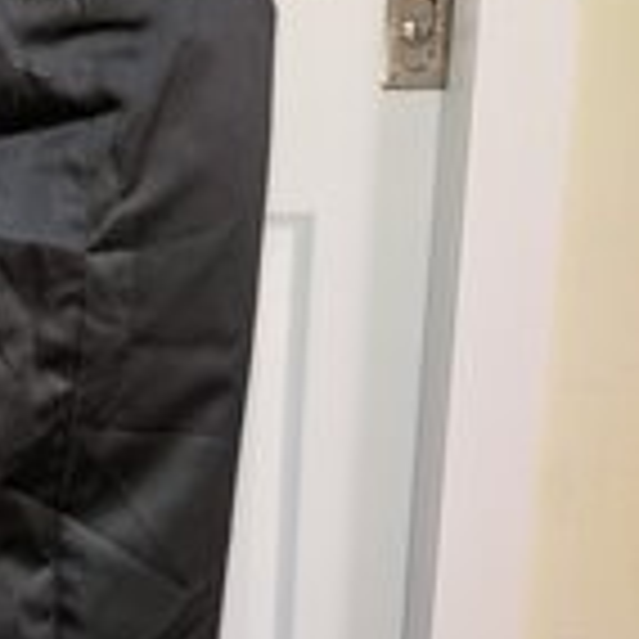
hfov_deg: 24.3
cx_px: -32
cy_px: 472
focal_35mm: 67
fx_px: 1399
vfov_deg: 25.4
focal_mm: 4.44
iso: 265
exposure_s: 1/24
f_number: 1.8
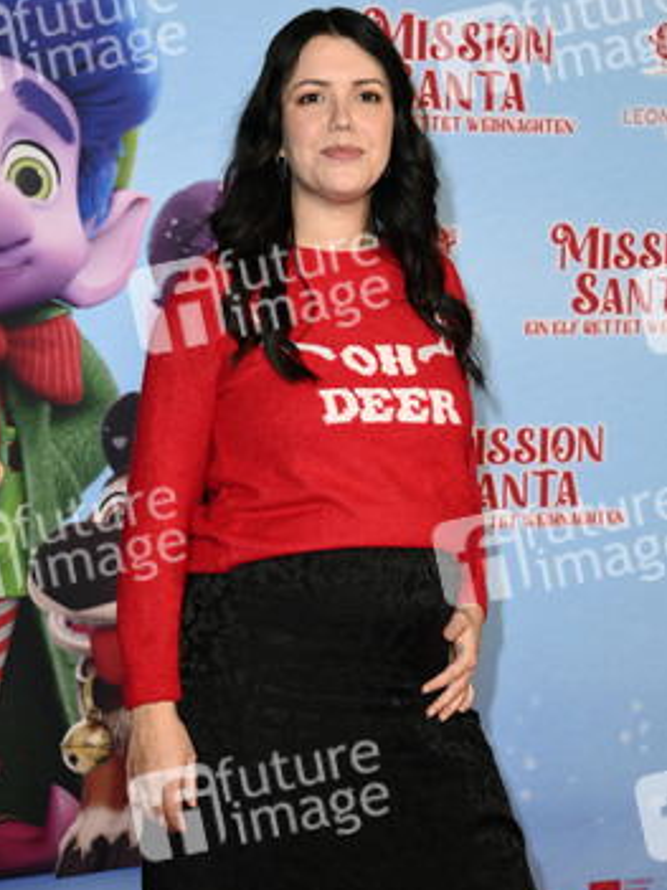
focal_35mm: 93
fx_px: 2391
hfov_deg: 15.9
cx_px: 332
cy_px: 421
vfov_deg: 21.1
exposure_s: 1/250
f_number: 5.6
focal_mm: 85
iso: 1000
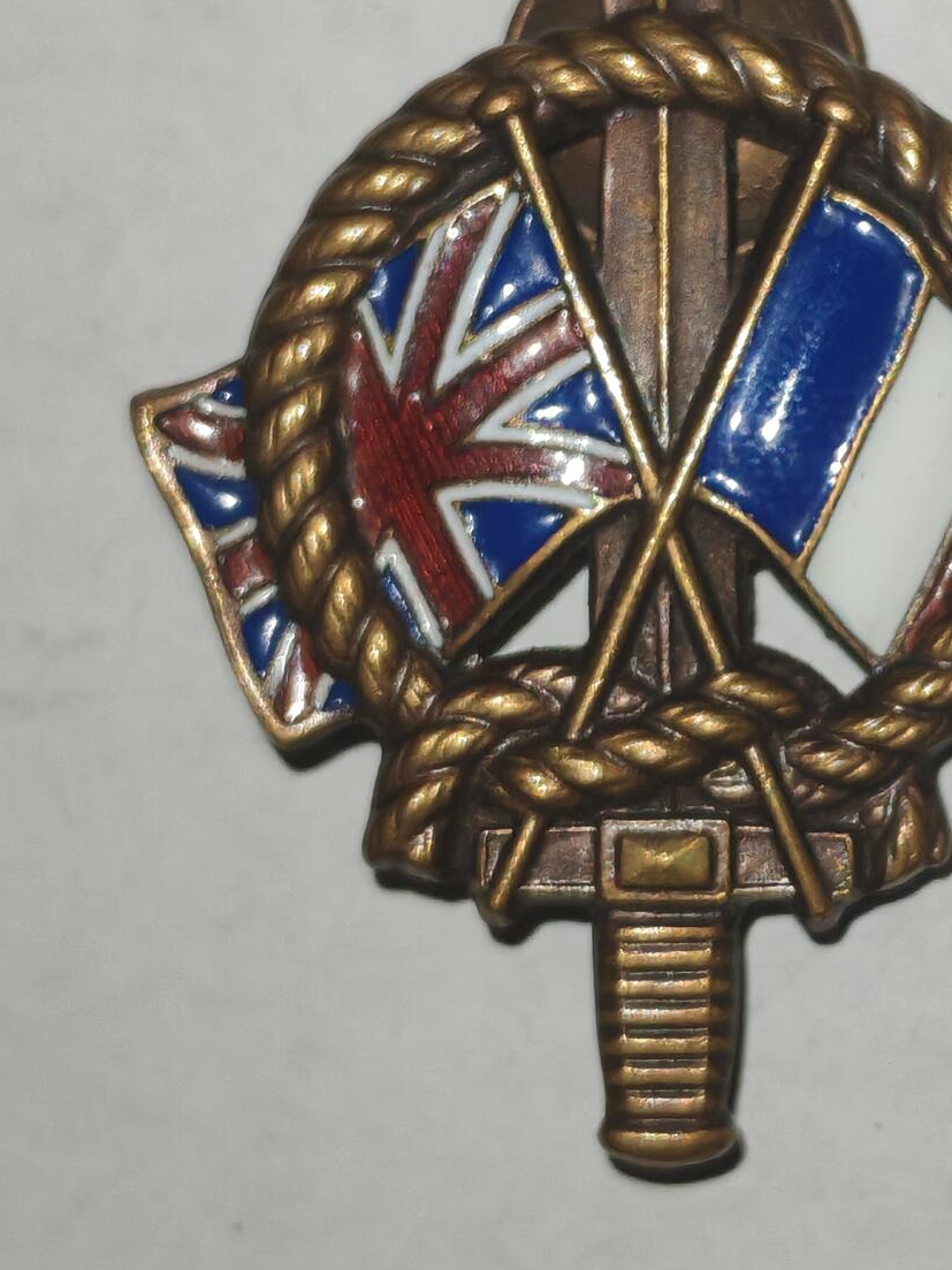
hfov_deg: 13.3
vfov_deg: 17.7
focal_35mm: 111
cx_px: 623
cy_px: 488
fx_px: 4071
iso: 200
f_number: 1.95
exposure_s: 1/100
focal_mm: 5.52
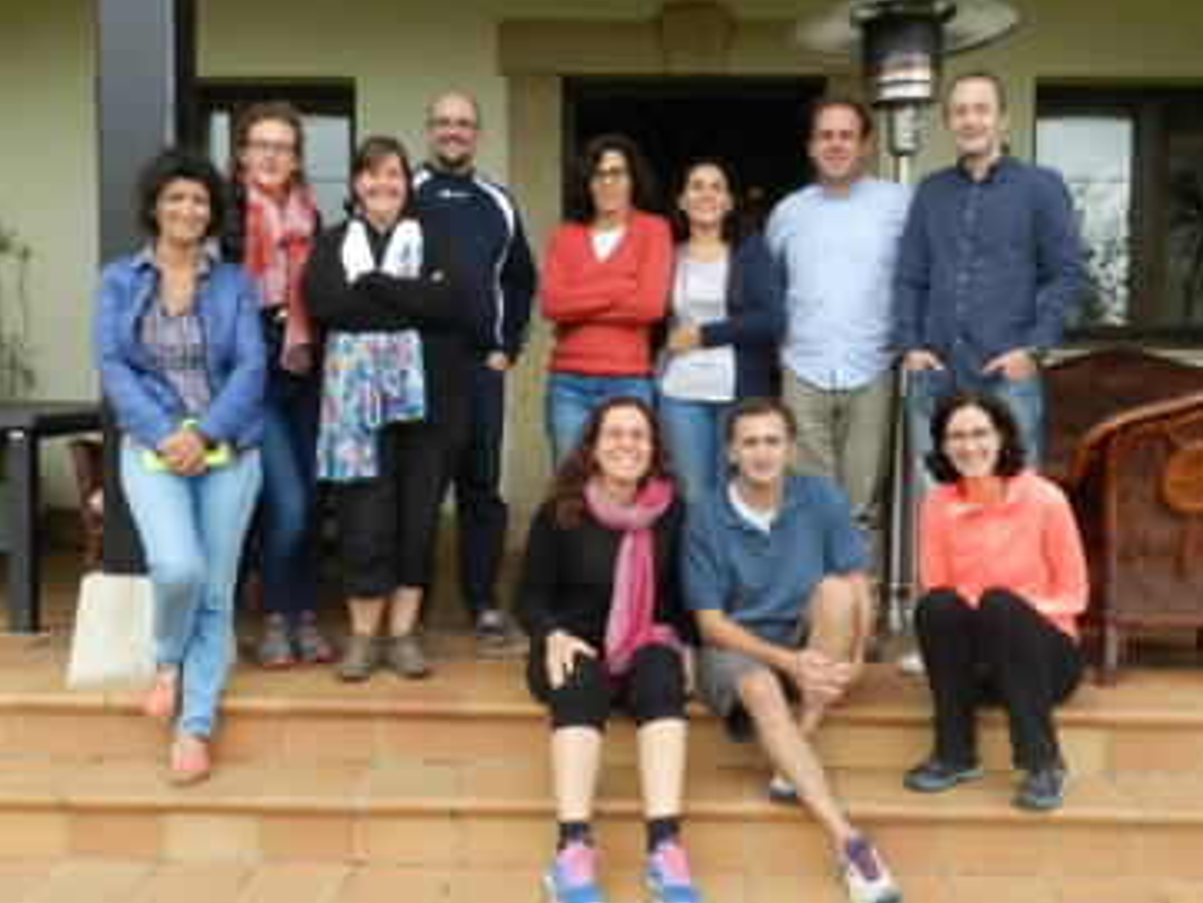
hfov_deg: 47.8
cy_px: 460
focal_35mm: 39
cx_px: 613
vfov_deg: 36.8
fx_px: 1356
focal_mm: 6.7
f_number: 4
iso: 160
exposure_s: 1/80
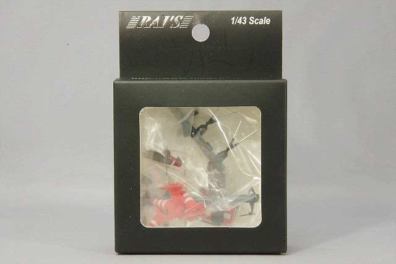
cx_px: 198
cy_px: 132
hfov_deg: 18.3
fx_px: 1232
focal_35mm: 112
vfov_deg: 12.2
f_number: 32
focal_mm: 75
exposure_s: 1
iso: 400
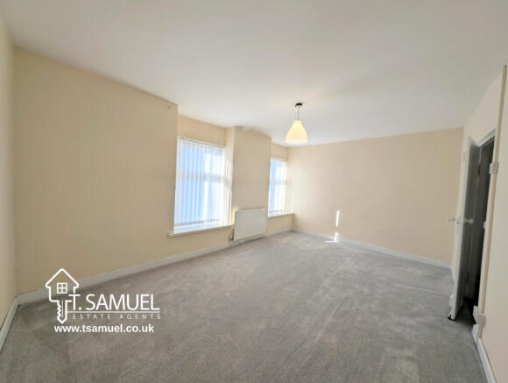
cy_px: 192
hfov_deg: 110.4
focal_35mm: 12
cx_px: 254
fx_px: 176
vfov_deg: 94.7
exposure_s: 1/447
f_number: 1.95
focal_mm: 2.23
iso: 41
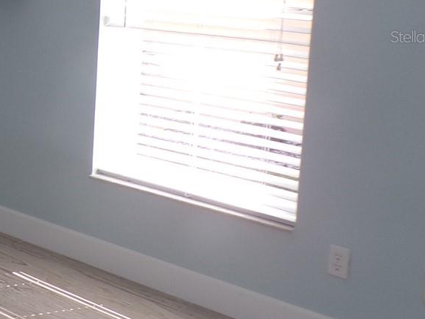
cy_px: 36
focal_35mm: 67
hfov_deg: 25.0
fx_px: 823
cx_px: -133
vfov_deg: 21.5
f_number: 4.3
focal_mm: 4.3
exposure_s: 1/80
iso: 80
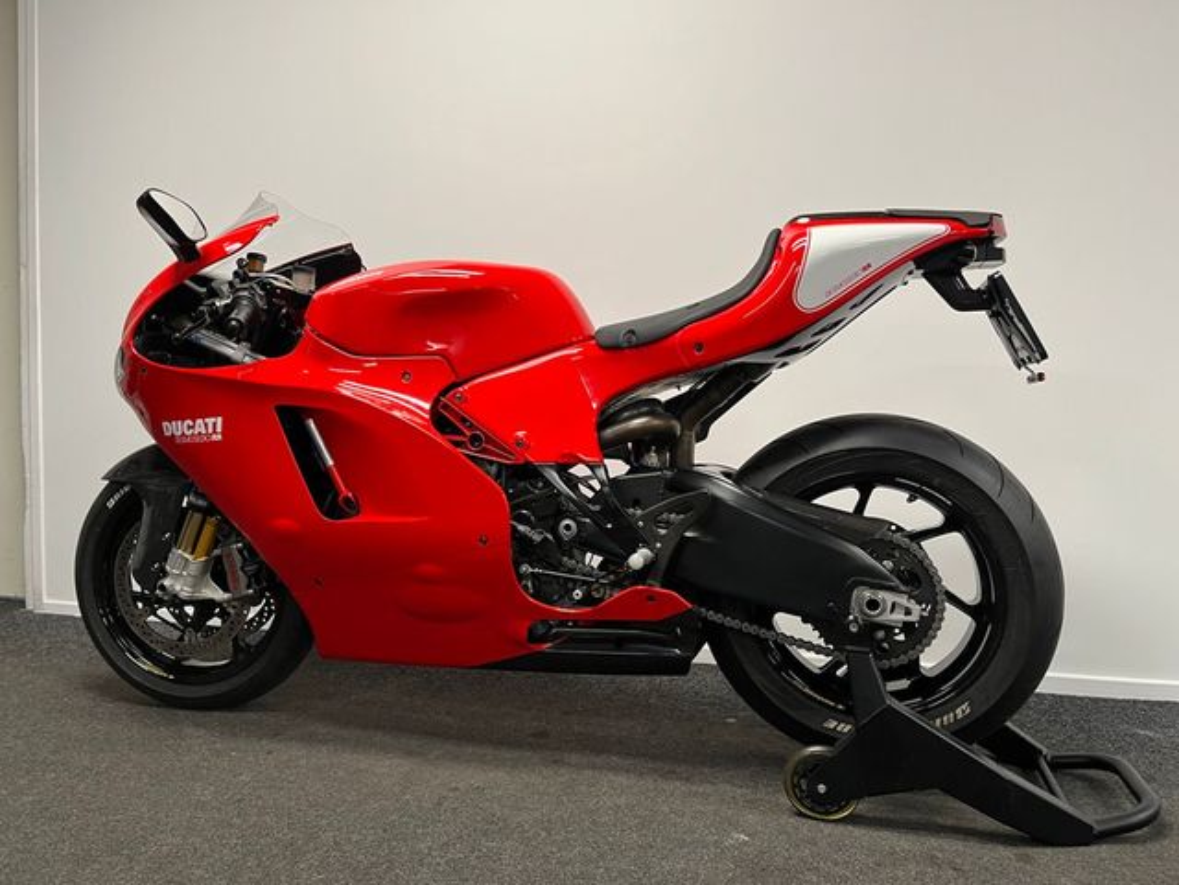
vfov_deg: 53.1
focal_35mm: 26
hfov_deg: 67.3
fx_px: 886
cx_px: 590
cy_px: 442
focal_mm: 5.1
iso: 100
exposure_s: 1/50
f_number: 1.6
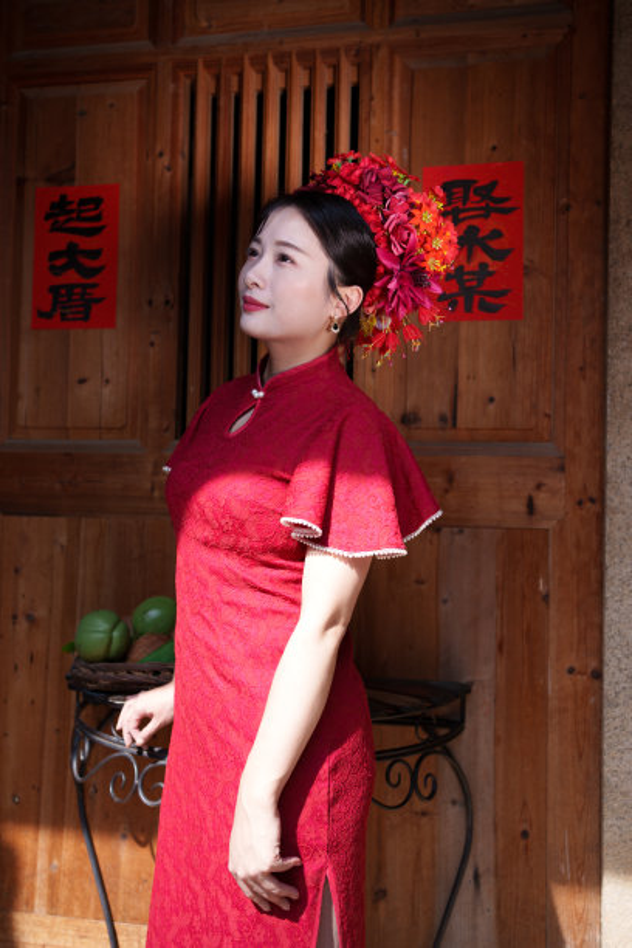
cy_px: 474
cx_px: 316
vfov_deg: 54.4
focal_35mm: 35
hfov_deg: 37.9
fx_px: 922
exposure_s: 1/200
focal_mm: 35
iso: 100
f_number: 4
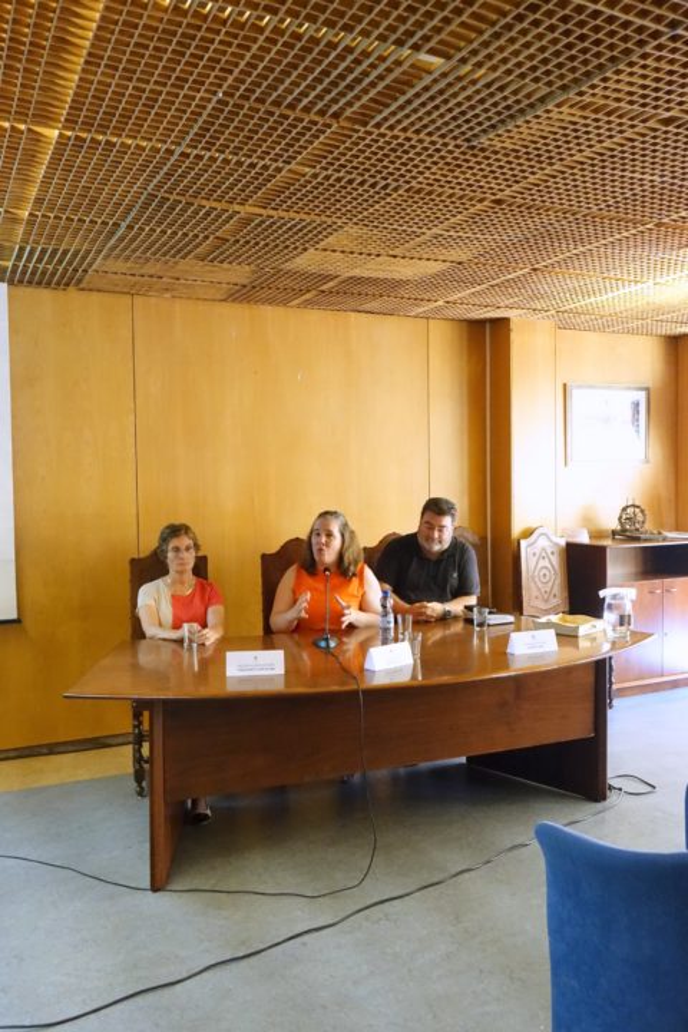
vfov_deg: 63.7
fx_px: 831
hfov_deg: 45.0
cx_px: 344
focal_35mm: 29
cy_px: 516
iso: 2000
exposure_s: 1/100
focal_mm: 10.7
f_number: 2.8
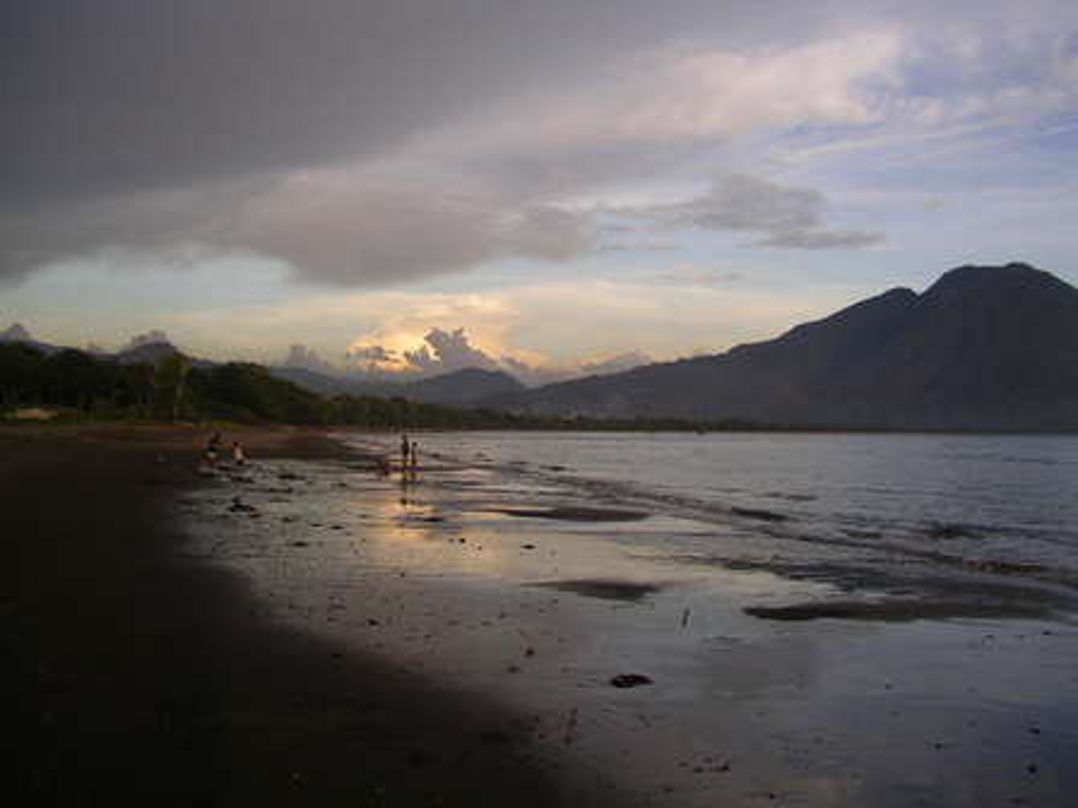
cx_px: 539
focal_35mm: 37
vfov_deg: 38.7
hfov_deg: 50.1
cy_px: 404
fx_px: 1152
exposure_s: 1/250
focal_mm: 5.7
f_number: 2.8
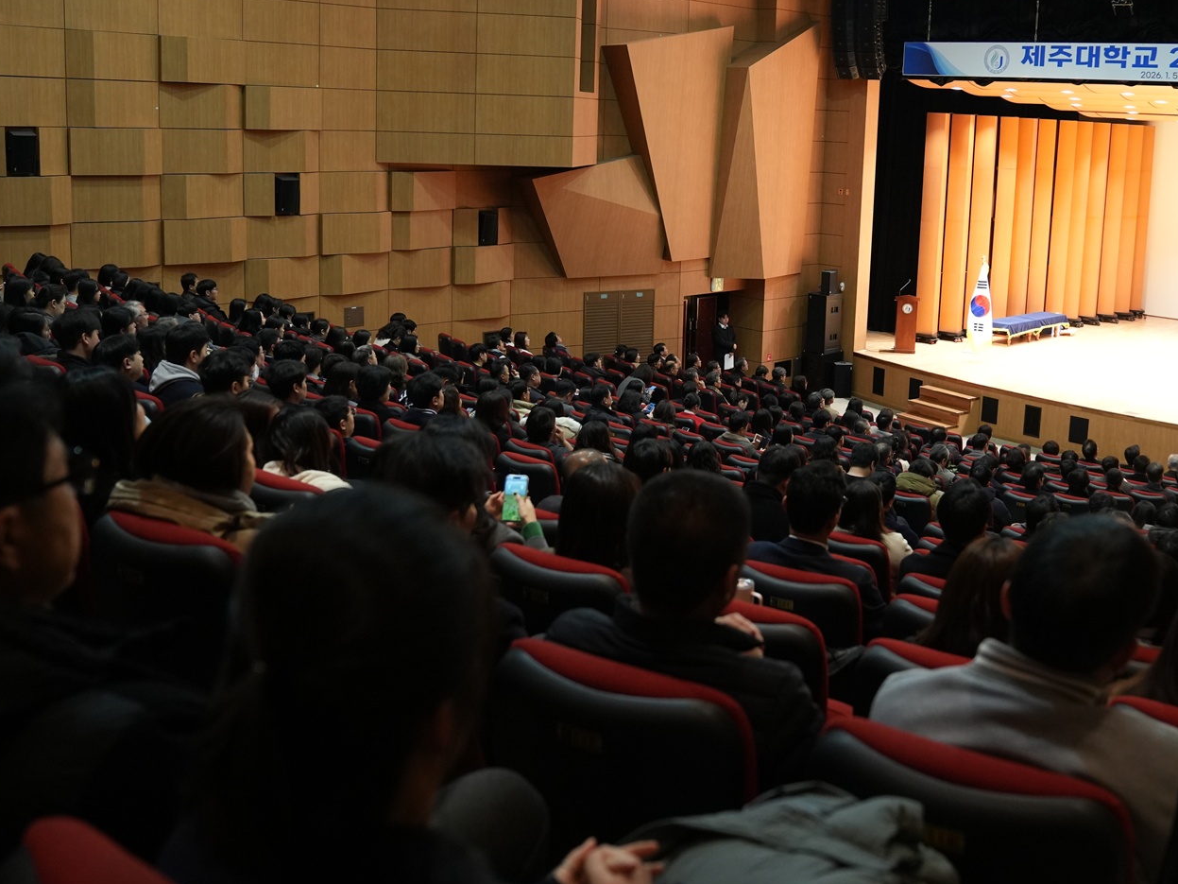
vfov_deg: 38.4
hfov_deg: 49.6
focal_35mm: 37
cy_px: 331
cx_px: 749
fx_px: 1259
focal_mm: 24
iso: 2000
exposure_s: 1/160
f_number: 2.8
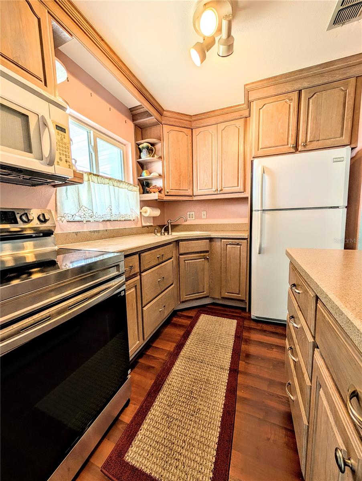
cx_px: 181
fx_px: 167
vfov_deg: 110.5
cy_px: 240
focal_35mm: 12
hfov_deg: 94.6
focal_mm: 2.02
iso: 56
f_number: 1.7
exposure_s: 1/184
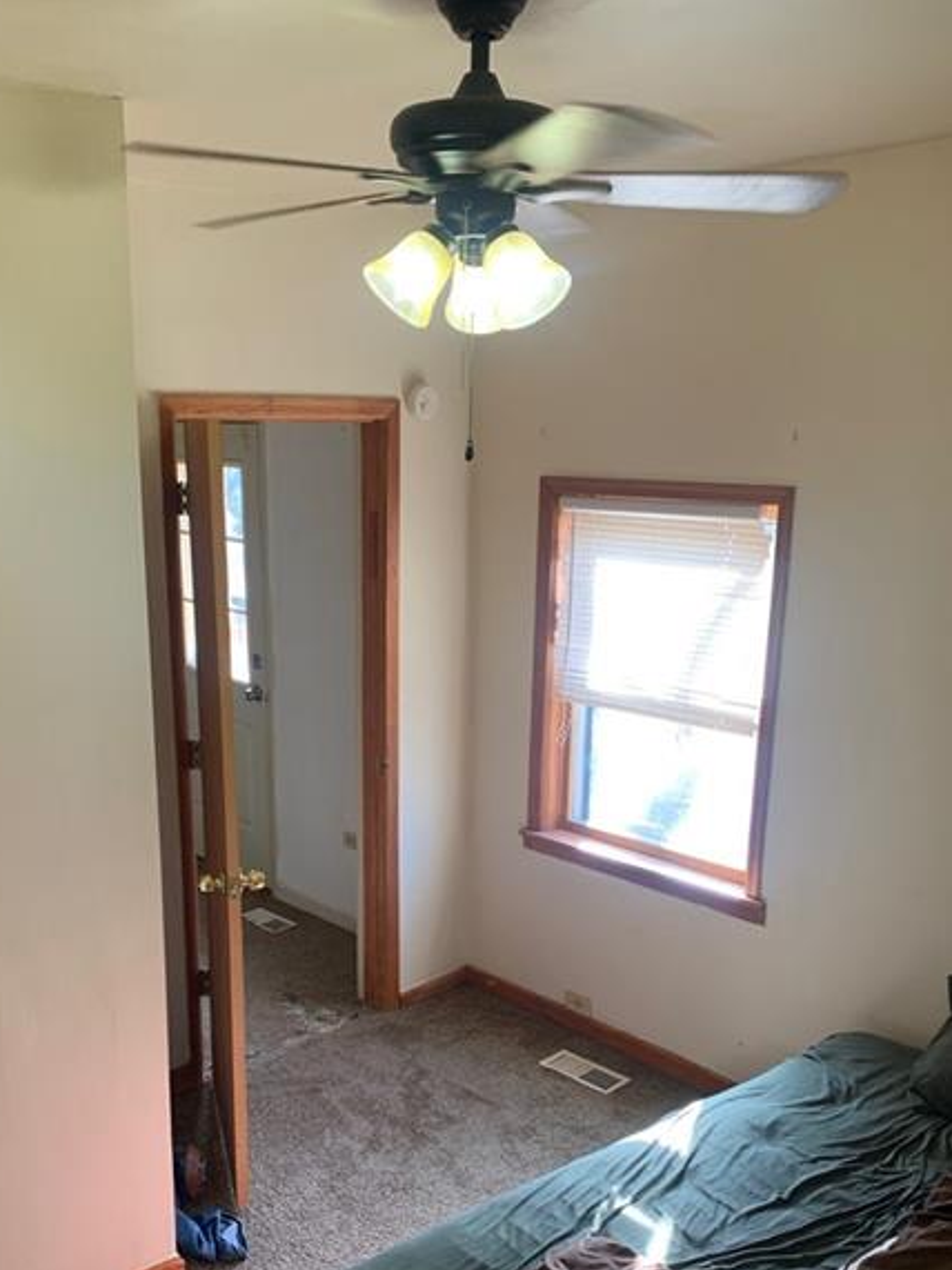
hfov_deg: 40.5
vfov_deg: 51.9
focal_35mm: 35
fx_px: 1284
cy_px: 814
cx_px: 394
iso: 80
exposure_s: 1/60
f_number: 1.8
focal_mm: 4.25
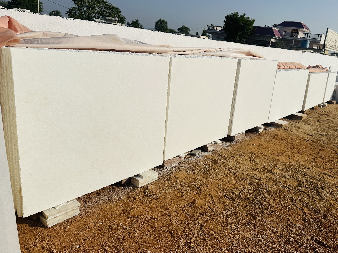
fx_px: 264
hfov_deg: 65.2
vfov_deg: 51.2
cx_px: 182
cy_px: 111
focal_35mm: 27
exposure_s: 1/18519
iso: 100
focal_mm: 6.86
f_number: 1.78
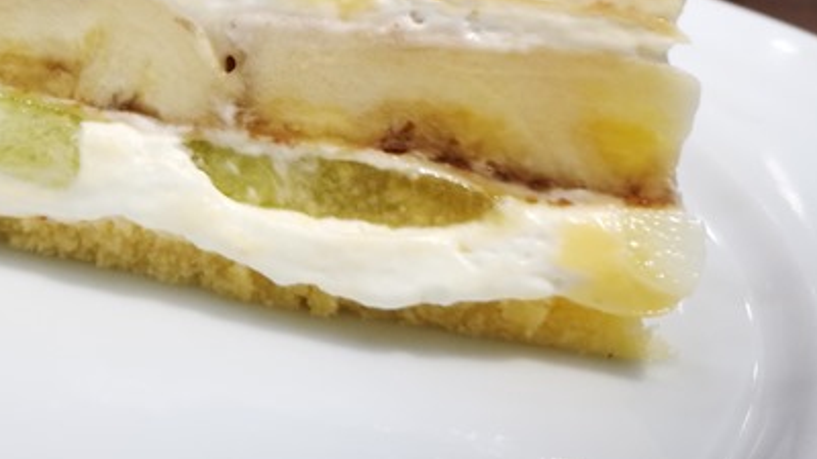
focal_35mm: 53
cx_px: 96
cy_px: -69
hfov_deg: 36.9
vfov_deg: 21.3
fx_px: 1148
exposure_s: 1/50
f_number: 4
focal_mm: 4.5
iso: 100
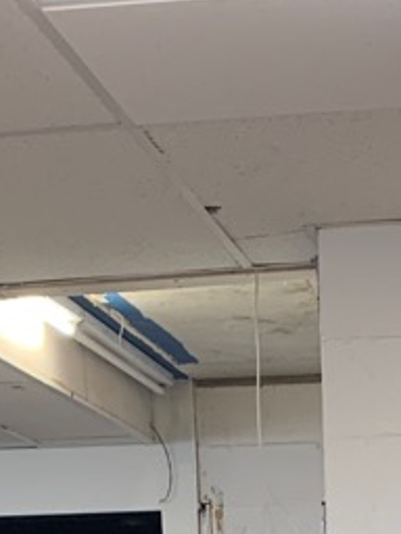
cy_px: 1154
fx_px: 2008
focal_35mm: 130
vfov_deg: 12.7
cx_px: 405
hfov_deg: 11.3
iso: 64
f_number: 1.8
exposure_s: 1/60
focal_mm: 4.25
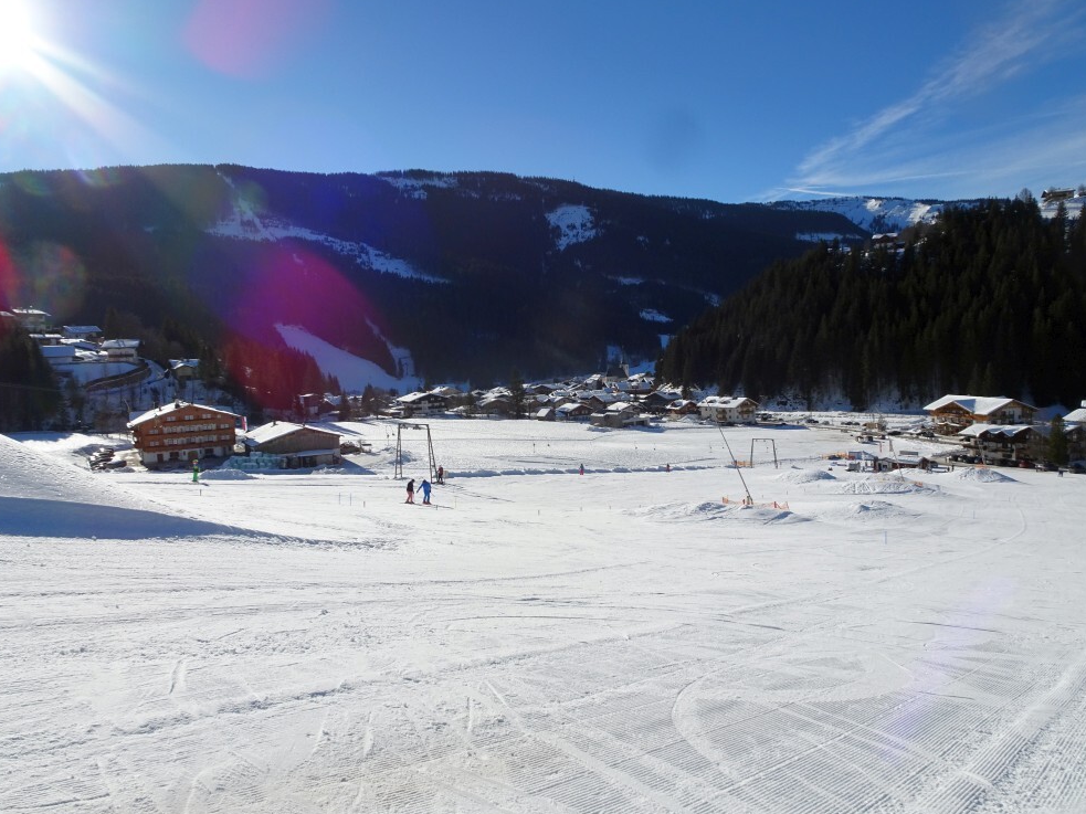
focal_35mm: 25
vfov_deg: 54.9
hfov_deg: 69.4
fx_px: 784
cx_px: 551
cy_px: 395
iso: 80
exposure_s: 1/1600
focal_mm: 4.1
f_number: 3.5
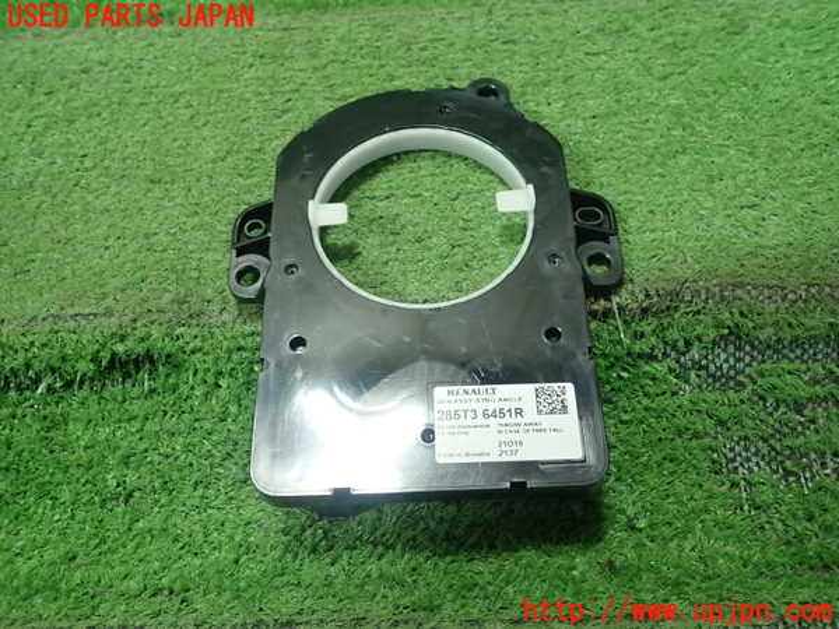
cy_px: 314
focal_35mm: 30
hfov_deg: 60.0
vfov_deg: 46.8
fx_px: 727
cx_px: 420
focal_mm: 5.5
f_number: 2.3
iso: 320
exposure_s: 1/125
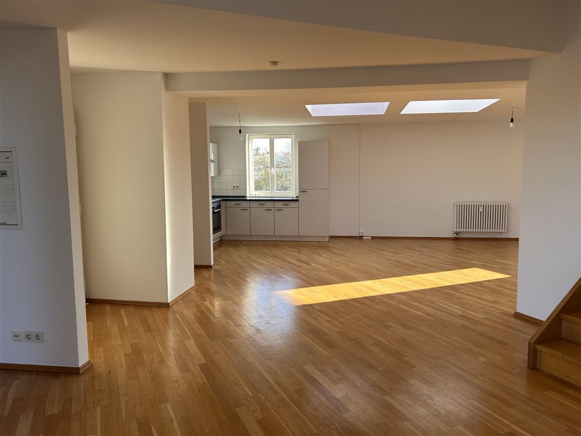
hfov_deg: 67.3
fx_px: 436
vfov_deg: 53.1
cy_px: 218
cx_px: 290
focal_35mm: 26
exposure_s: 1/207
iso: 40
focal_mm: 5.7
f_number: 1.5
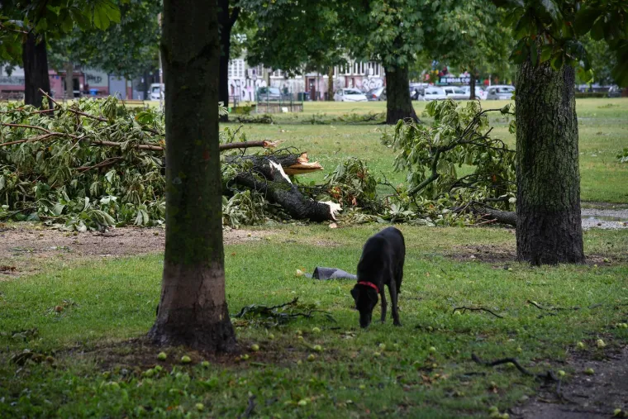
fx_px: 2094
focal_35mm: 120
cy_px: 210
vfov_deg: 11.4
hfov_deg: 17.1
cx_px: 314
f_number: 5
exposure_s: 1/640
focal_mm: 120
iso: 640
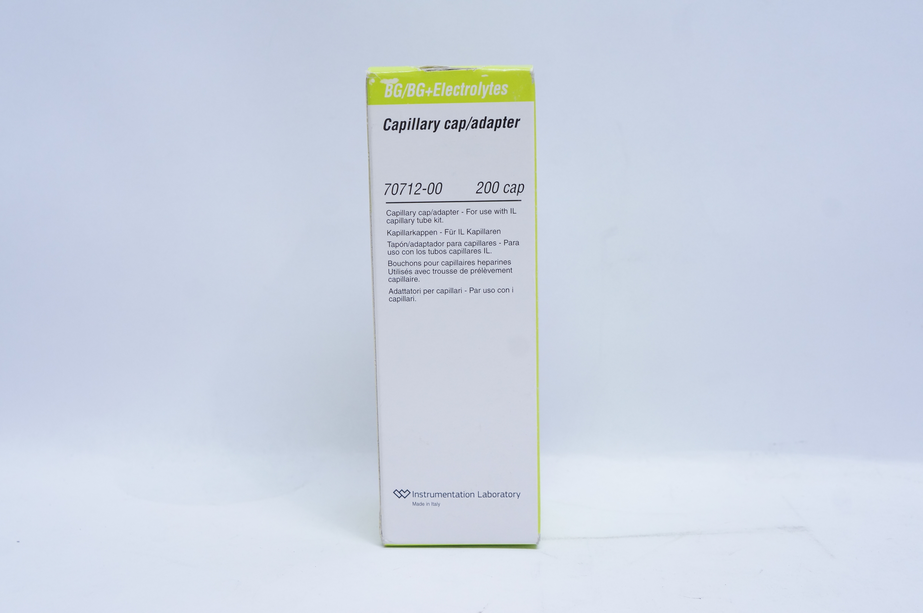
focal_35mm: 40
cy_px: 306
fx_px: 1037
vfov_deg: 32.9
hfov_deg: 48.0
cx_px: 462
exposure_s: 1/50
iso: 800
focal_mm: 27
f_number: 7.1
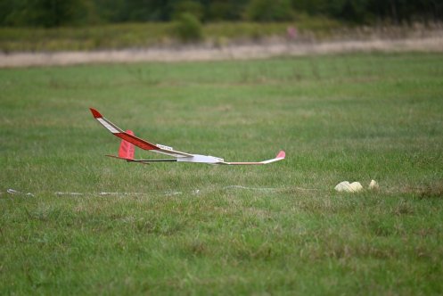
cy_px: 148
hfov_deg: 5.2
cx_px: 222
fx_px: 4925
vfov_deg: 3.4
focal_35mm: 400
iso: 640
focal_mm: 400
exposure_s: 1/800
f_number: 6.3
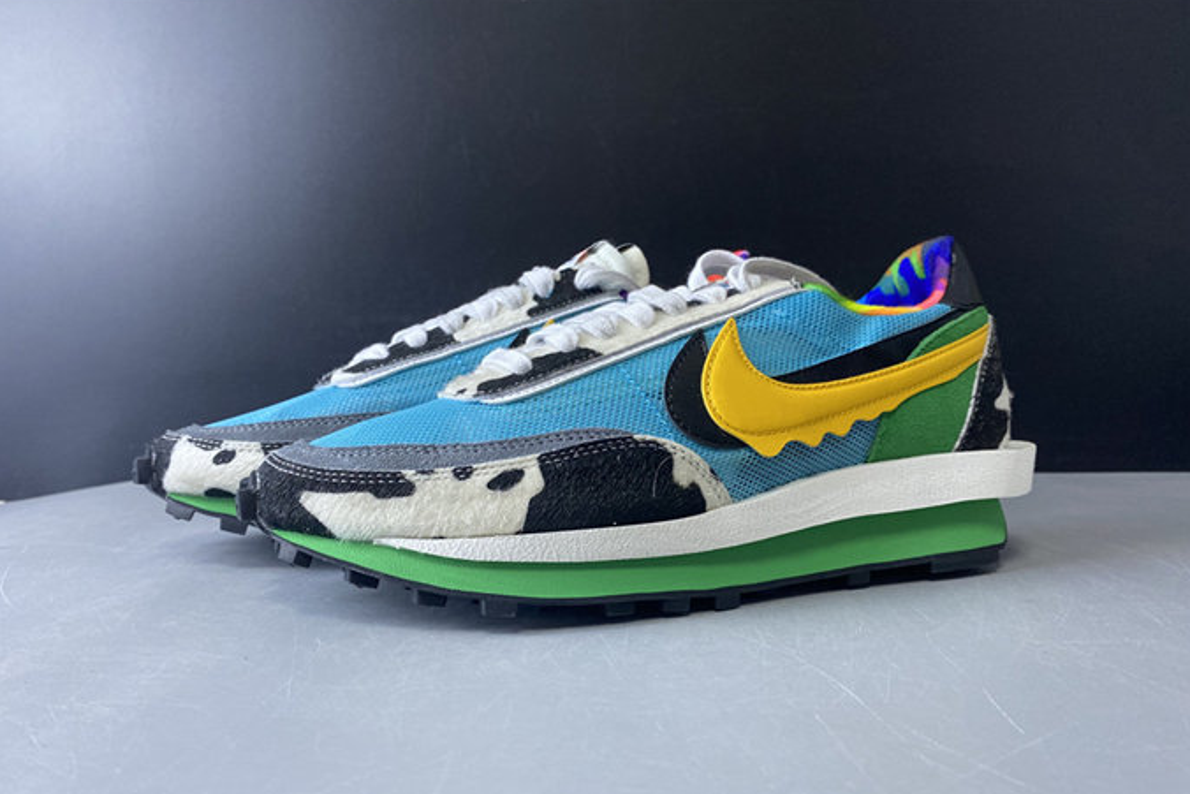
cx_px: 599
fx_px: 926
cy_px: 452
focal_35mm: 28
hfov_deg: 65.5
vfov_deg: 46.3
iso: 100
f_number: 1.8
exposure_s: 1/100
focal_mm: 4.25
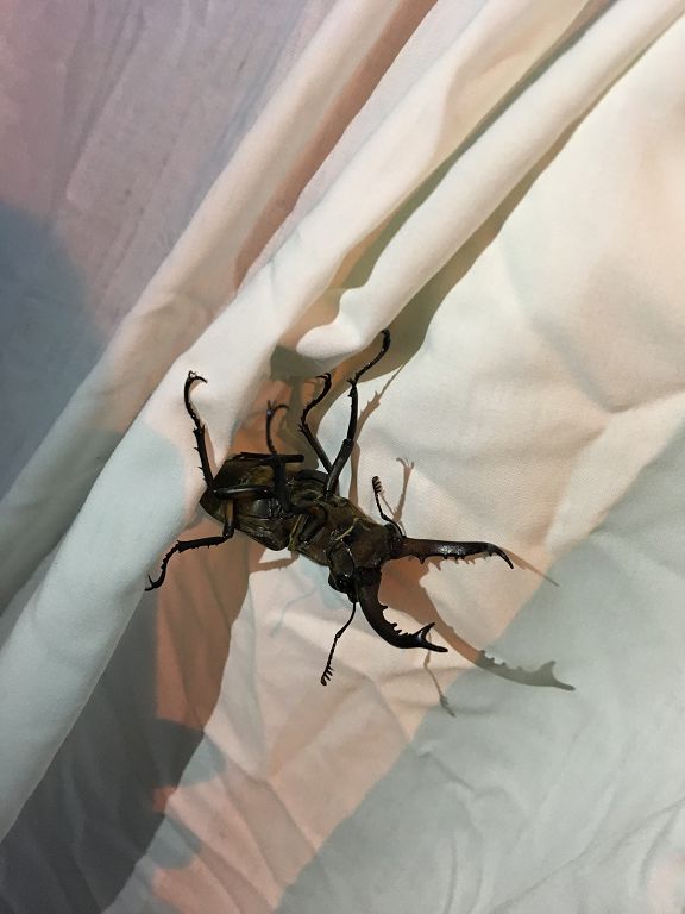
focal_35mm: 29
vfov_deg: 61.7
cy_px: 457
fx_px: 765
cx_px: 342
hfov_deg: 48.2
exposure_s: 1/30
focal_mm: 4.15
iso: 200
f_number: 2.2
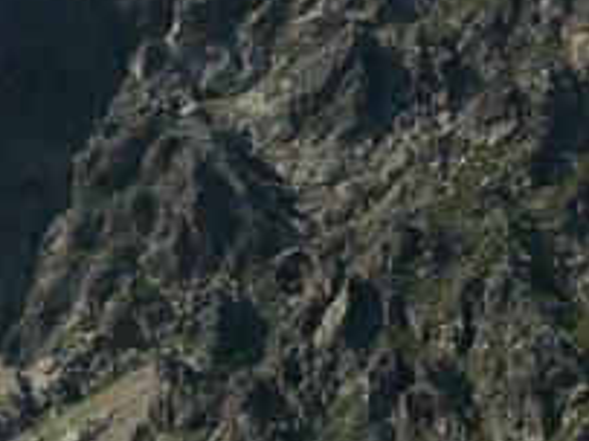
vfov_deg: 4.2
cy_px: 444
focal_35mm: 352
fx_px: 5986
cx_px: -270
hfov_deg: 5.6
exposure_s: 1/400
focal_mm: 30.43
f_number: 6.3
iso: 64
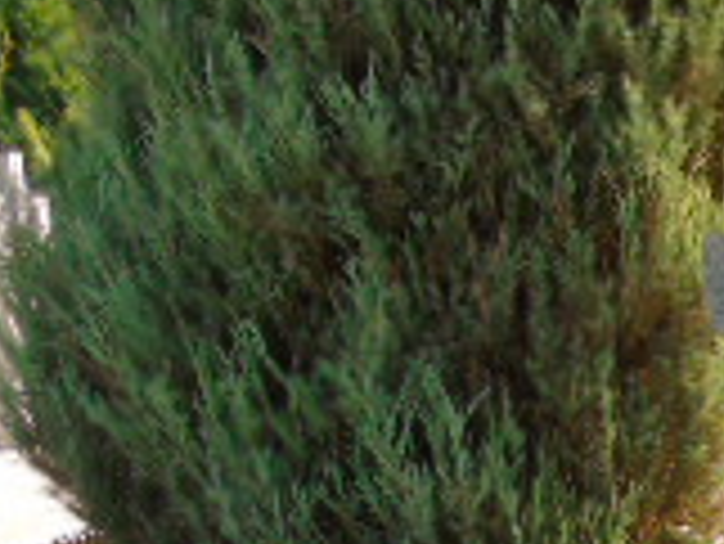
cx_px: 1048
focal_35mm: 115
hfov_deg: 15.9
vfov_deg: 11.7
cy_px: 1043
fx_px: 2407
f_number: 3.6
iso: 80
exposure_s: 1/125
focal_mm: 5.2
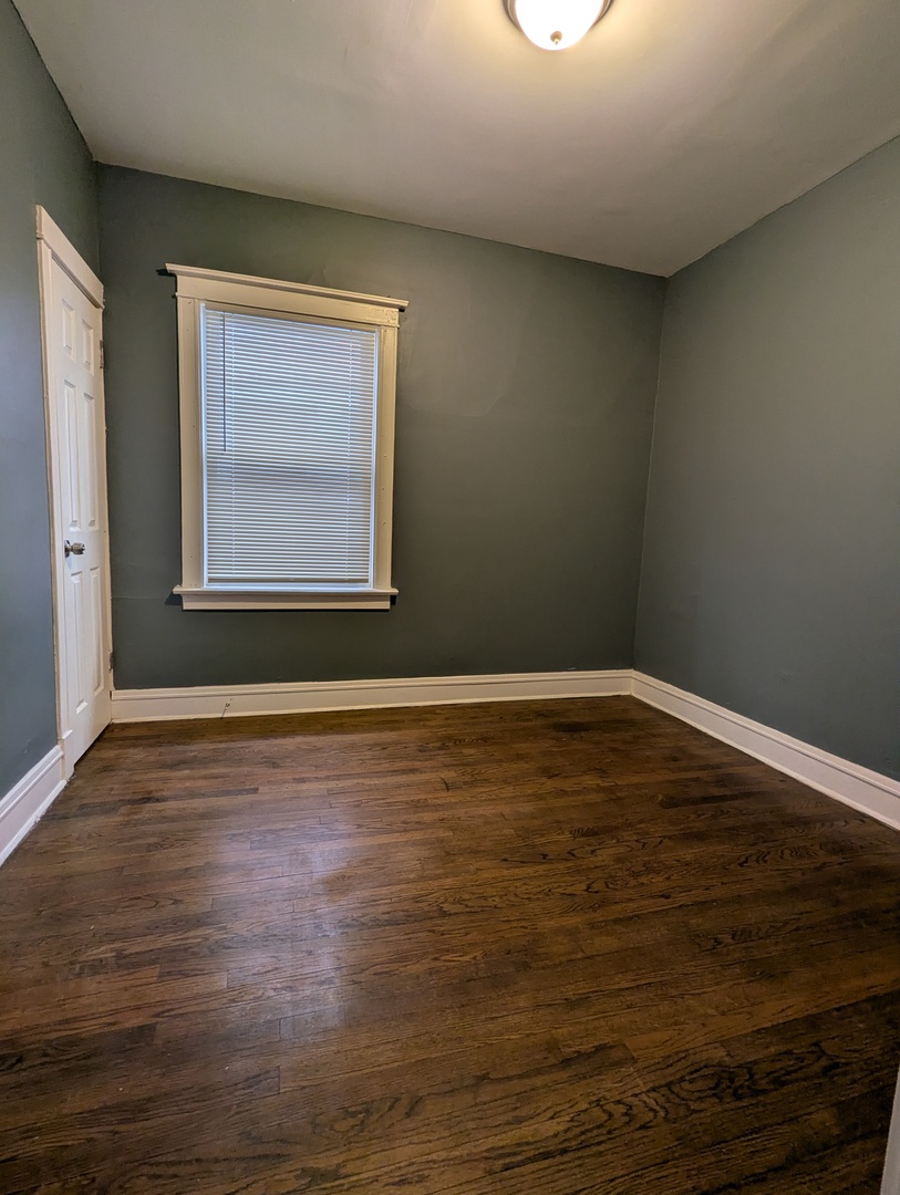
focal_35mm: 16
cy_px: 598
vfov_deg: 94.4
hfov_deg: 78.2
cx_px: 450
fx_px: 553
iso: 70
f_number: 2.2
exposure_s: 1/30
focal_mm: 2.35
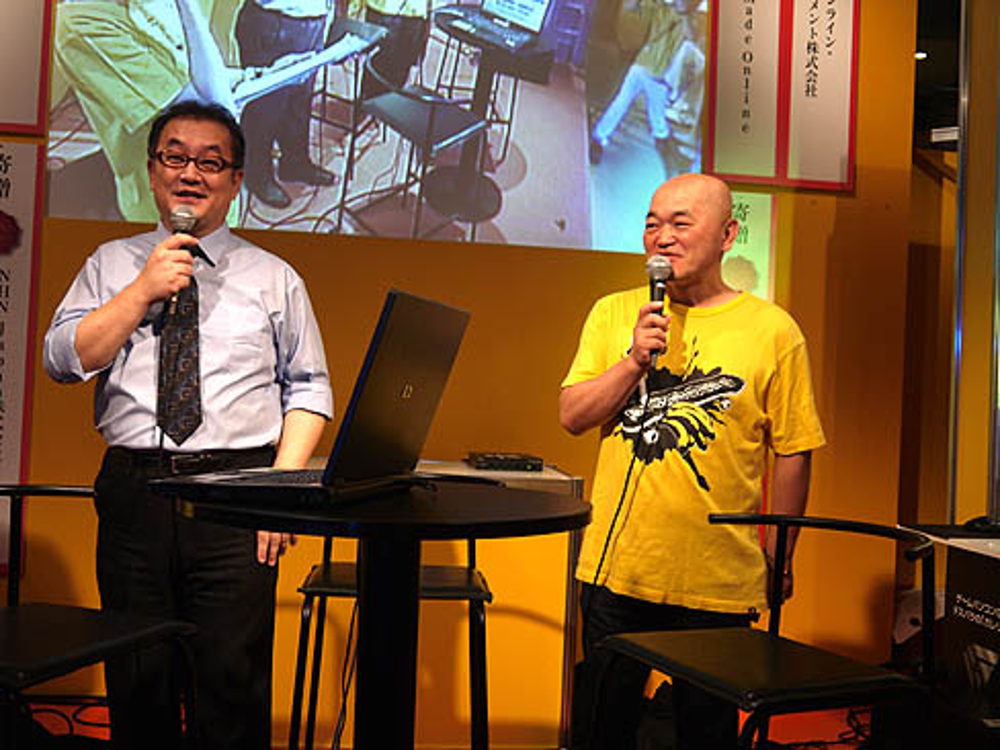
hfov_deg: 51.4
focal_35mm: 36
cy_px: 375
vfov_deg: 39.7
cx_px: 500
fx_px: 1040
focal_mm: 18
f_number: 4.1
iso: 100
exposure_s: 1/60
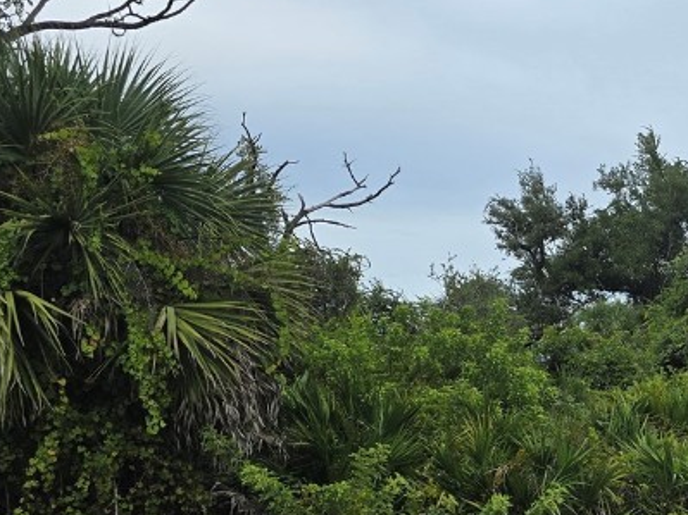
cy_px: 450
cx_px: 772
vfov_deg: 24.2
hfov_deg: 29.3
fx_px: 1172
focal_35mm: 59
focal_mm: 6.3
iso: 12
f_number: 1.7
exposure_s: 1/924
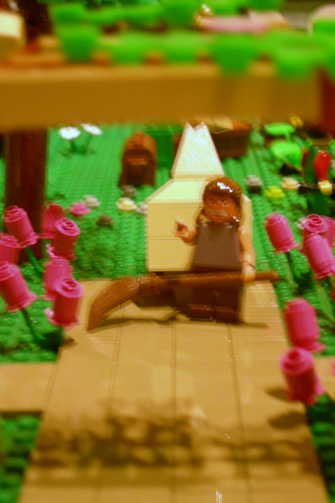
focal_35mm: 88
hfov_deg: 15.5
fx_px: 1228
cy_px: 253
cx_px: 178
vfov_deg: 23.1
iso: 200
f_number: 3.8
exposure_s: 1/3.5
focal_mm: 15.5
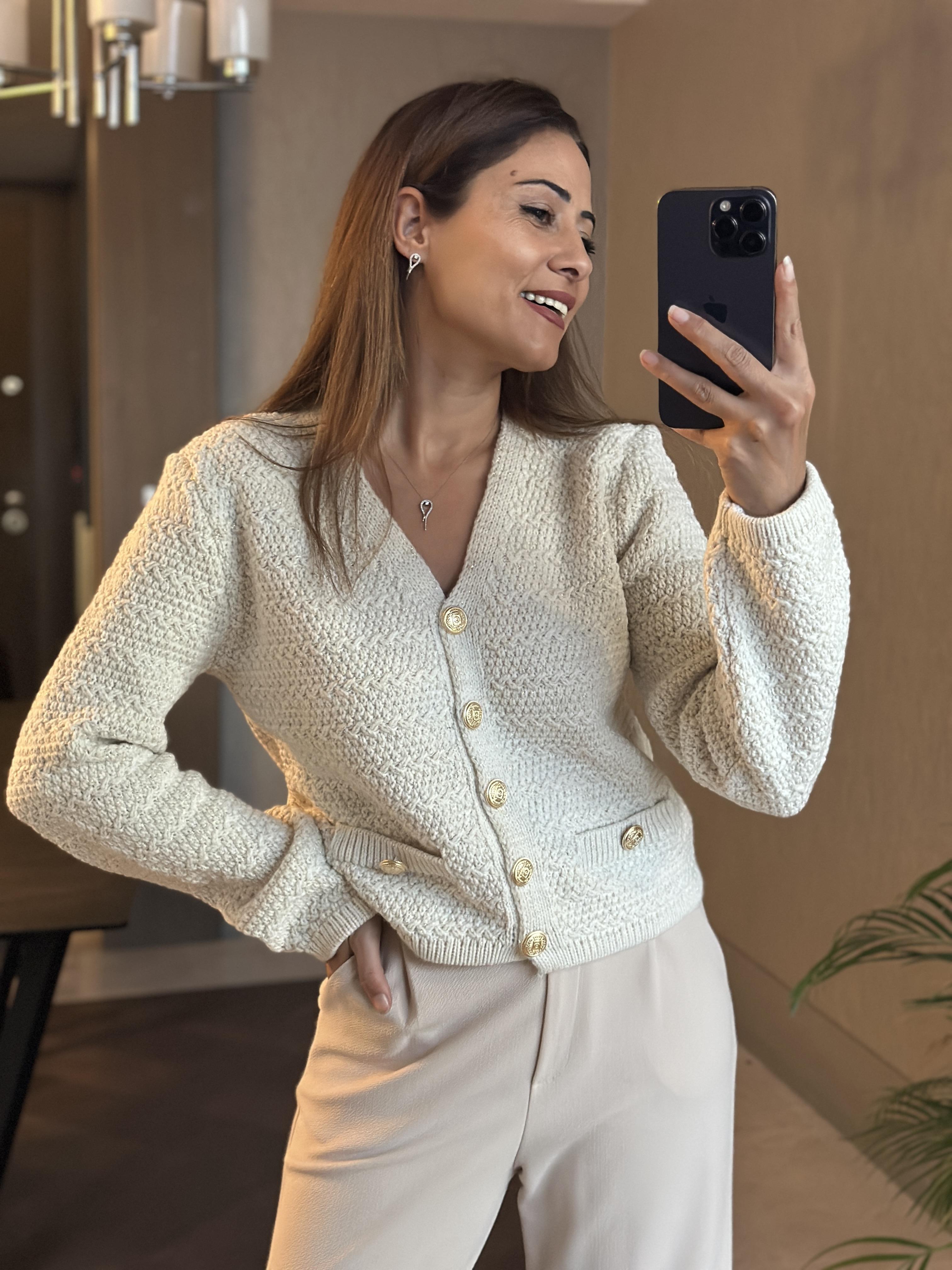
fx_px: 1760
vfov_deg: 39.7
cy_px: 635
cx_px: 476
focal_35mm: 48
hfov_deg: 30.3
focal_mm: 6.86
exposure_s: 1/33
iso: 640
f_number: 1.78
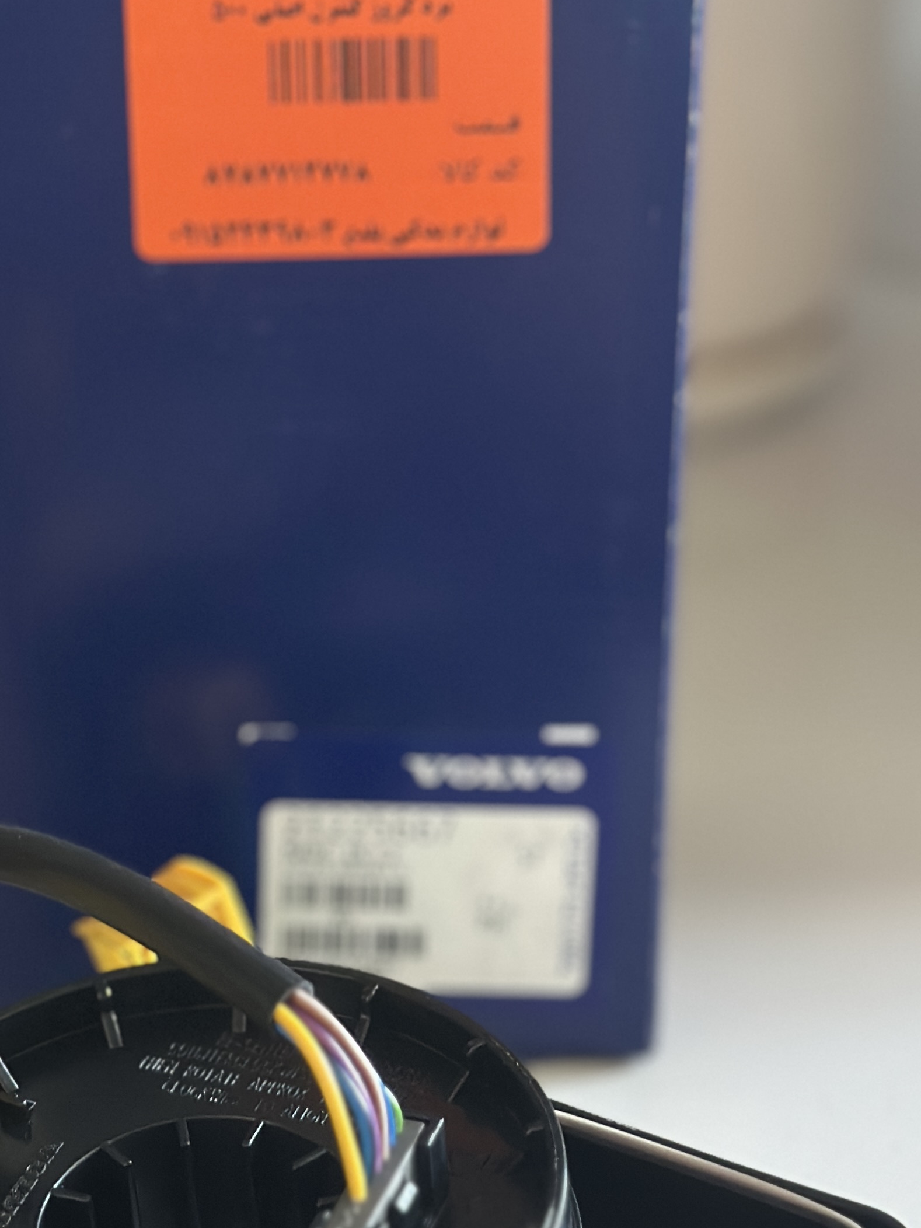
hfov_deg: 16.0
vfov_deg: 21.3
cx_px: 303
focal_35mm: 92
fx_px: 3264
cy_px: 637
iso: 400
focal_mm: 6.86
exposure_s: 1/47
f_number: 1.78
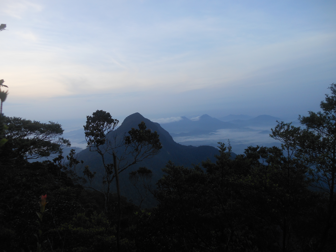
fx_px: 243
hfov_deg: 69.4
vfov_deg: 54.9
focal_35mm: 25
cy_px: 126
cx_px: 168
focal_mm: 4.5
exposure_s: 1/160
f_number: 3.2
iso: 80
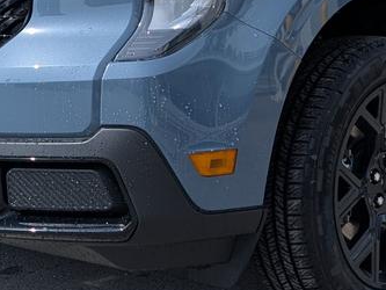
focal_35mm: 92
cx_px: 347
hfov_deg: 20.9
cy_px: 48
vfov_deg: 15.9
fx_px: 1026
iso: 21
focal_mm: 6.9
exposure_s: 1/986
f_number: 1.68
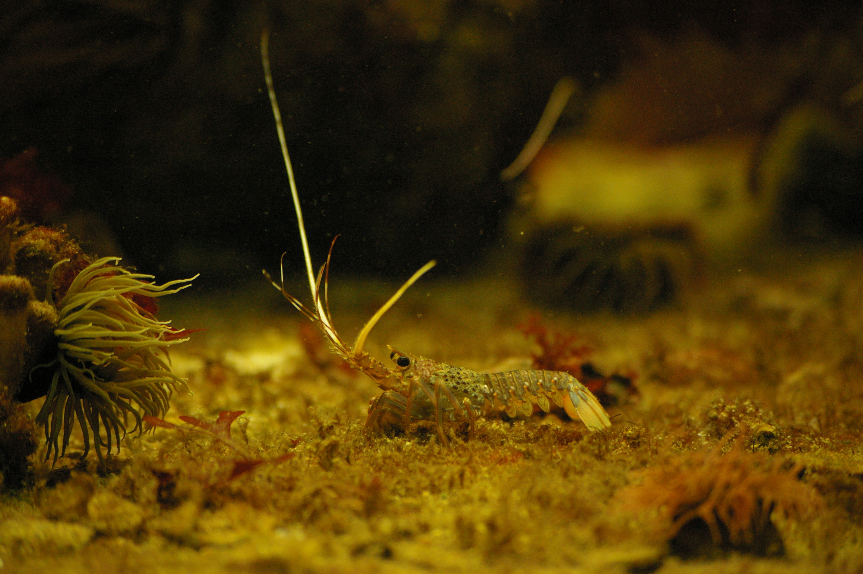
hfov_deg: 12.1
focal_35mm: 170
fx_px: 4060
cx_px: 432
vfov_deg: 8.1
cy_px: 287
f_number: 4.5
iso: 1600
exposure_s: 1/60
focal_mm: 113
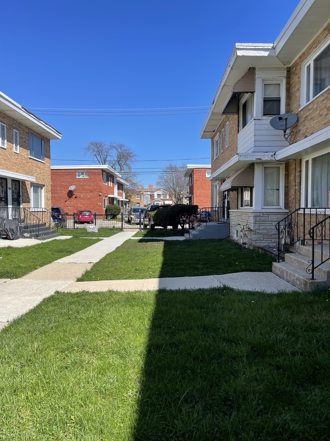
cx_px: 165
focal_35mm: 25
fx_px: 318
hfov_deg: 54.9
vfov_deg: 69.4
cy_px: 220
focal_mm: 5.1
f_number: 1.6
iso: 32
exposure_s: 1/2597
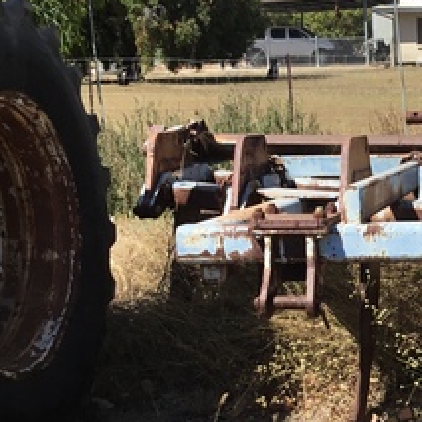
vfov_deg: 20.4
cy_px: 255
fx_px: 1172
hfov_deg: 19.4
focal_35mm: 85
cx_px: 485
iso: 25
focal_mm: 3.3
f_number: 2.4
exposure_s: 1/1018
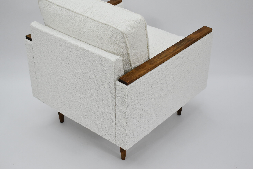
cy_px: 77
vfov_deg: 23.0
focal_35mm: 59
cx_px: 117
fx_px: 415
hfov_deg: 33.9
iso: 800
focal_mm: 34
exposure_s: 1/125
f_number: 4.8
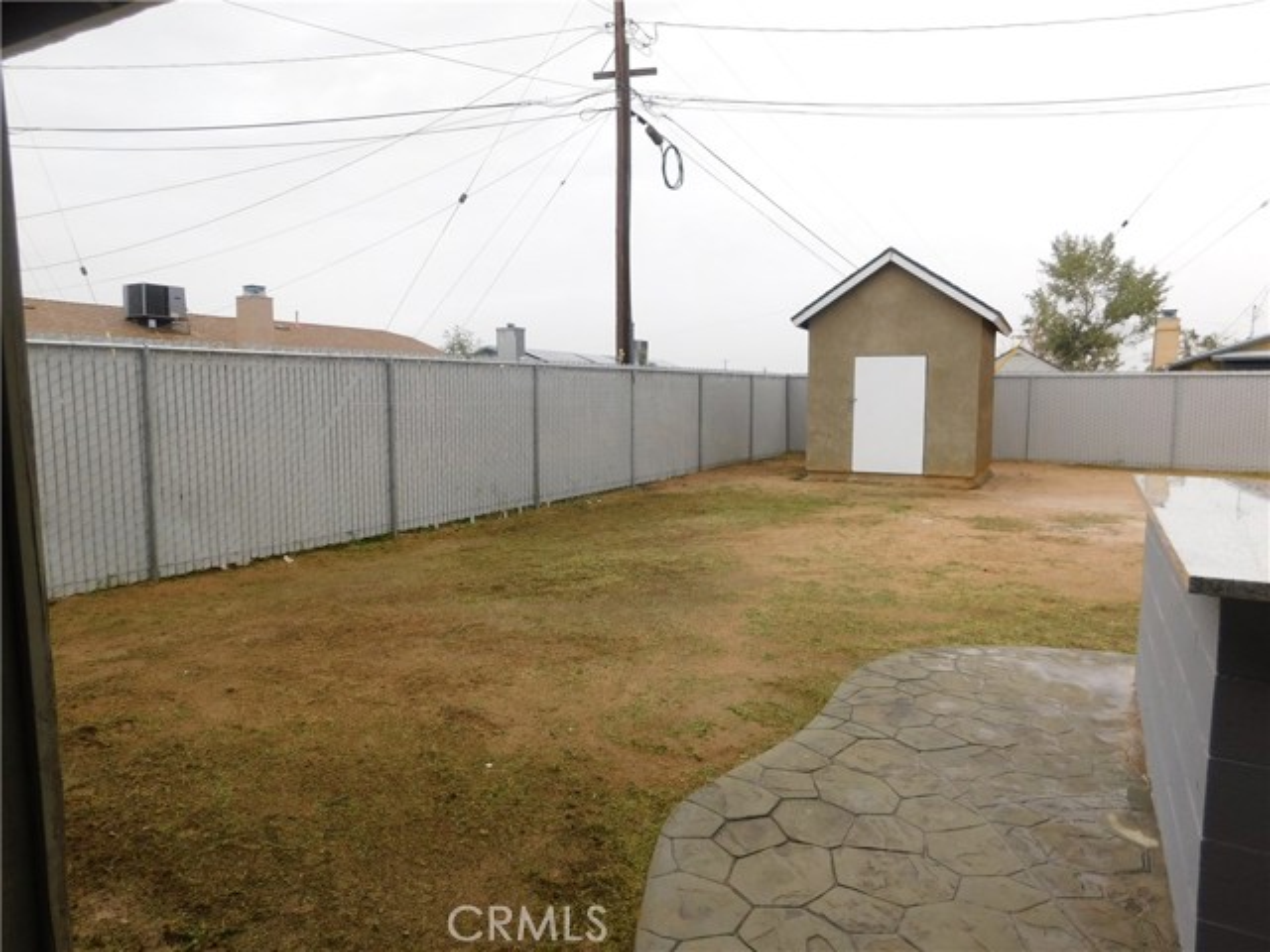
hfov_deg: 73.9
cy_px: 476
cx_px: 635
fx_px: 844
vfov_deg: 58.9
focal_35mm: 23
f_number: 3
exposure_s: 1/250
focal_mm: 4
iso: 125
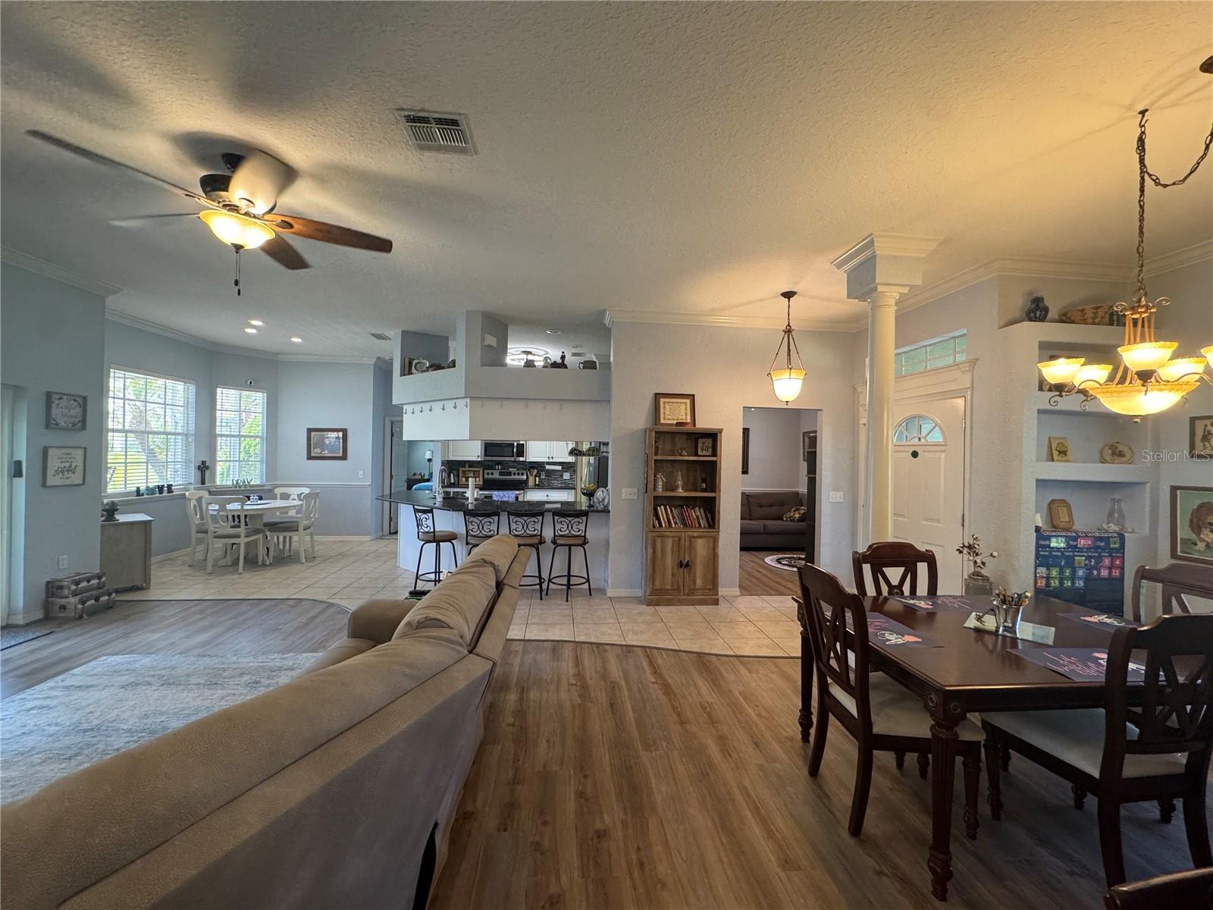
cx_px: 606
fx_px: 491
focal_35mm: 14
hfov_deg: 102.1
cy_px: 455
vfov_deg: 85.7
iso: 250
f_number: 2.2
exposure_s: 1/60
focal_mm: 2.22
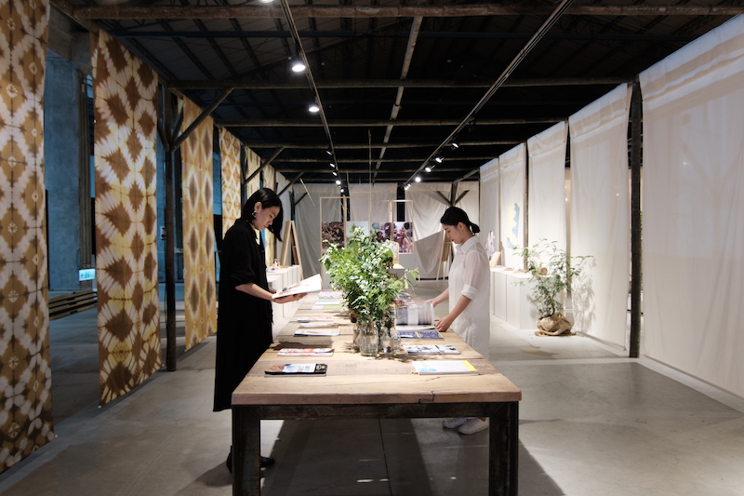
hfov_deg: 73.8
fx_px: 496
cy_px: 248
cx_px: 372
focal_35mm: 24
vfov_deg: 53.1
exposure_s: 1/4
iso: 400
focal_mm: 16
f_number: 5
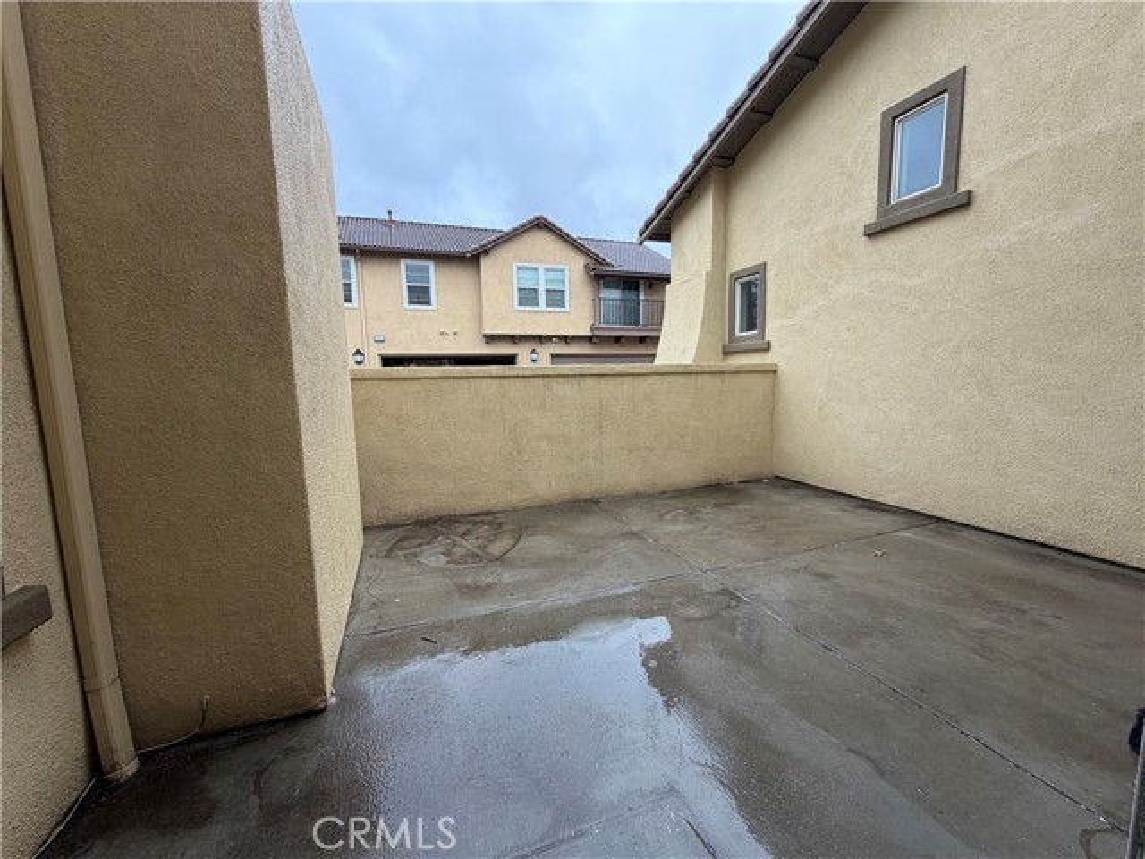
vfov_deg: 85.7
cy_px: 430
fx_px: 463
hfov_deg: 102.1
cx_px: 572
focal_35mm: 14
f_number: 2.2
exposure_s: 1/121
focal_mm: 2.22
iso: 80
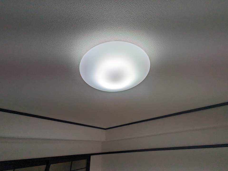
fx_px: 92
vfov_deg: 85.7
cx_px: 114
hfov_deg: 102.0
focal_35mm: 14
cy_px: 86
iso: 42
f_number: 2.2
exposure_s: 1/1218
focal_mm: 1.83
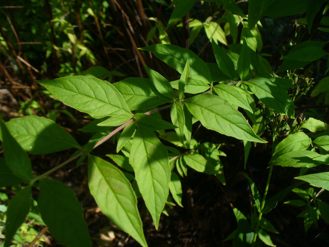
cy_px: 124
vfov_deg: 38.7
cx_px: 164
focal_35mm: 37
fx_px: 352
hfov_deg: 50.1
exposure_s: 1/250
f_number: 5.6
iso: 80
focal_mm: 6.1
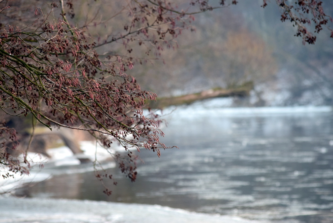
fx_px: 2498
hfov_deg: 7.6
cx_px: 166
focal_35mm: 270
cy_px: 112
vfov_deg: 5.1
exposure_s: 1/30
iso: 400
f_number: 7.1
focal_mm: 180
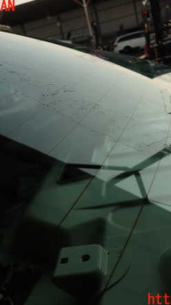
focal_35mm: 37
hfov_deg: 31.9
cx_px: 97
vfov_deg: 54.0
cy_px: 153
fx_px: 299
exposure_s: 1/250
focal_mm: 4.5
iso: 100
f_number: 8
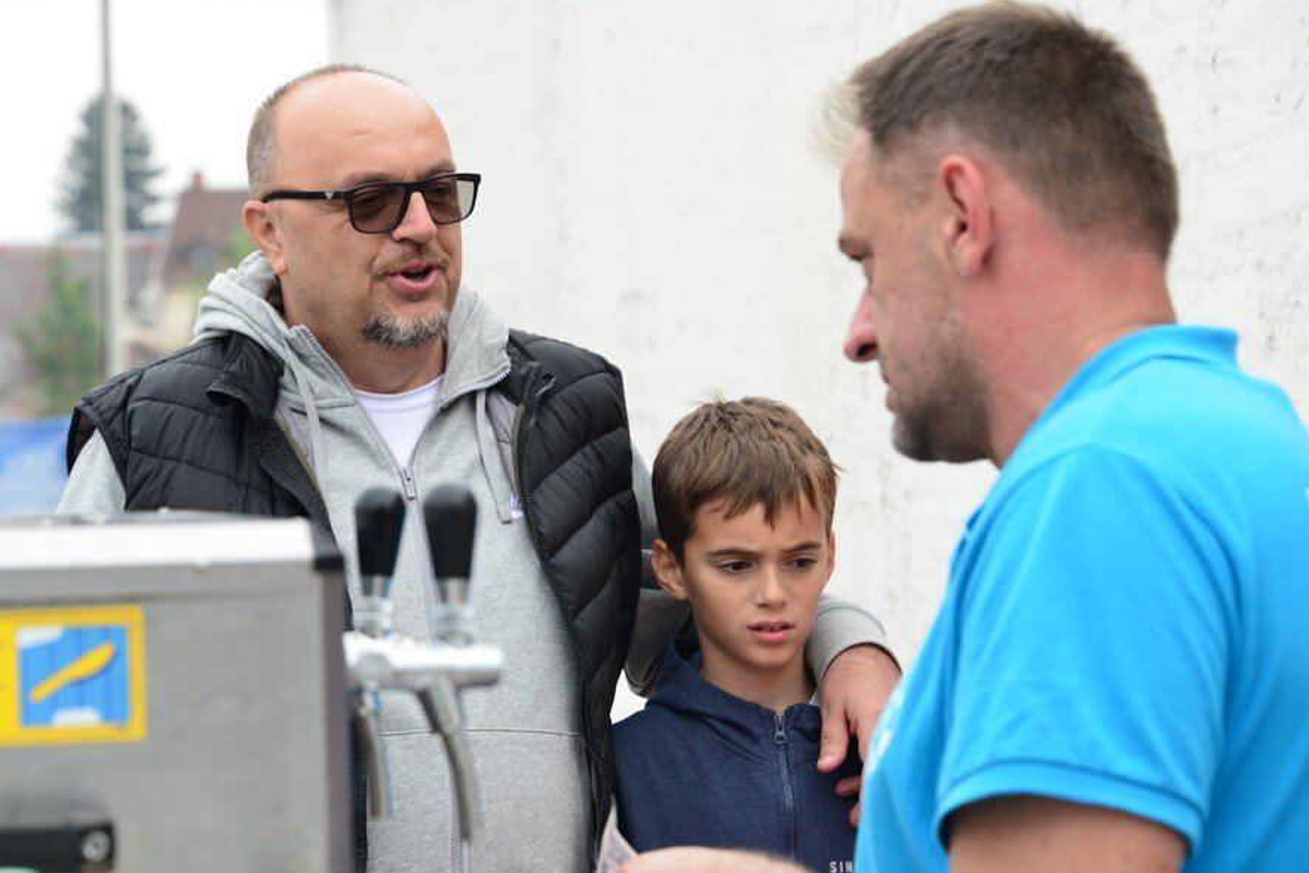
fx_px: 4727
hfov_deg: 15.8
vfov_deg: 10.5
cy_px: 391
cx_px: 568
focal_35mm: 130
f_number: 7.1
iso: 800
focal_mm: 112
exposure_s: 1/200
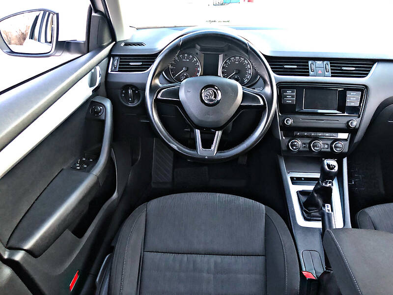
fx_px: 318
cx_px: 196
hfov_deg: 63.4
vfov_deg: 49.7
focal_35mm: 28
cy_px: 148
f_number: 1.8
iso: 80
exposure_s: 1/4
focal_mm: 4
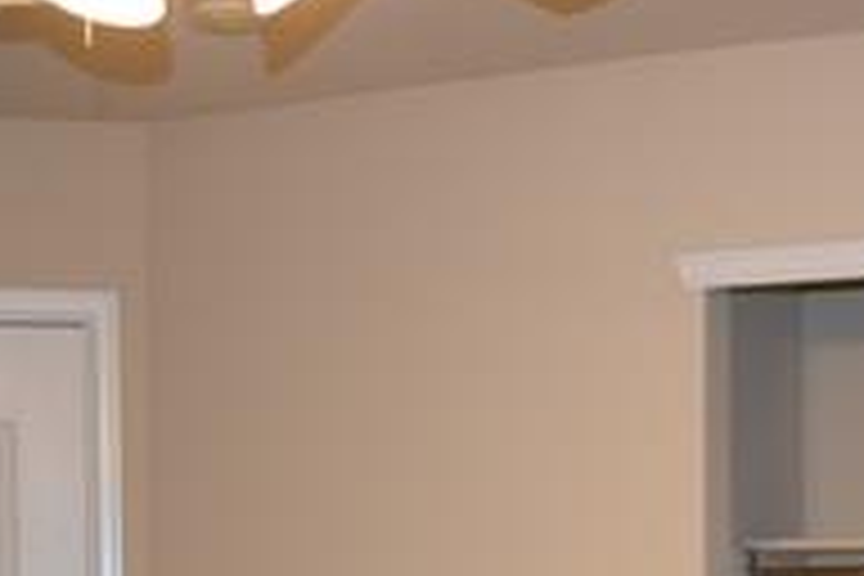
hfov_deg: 22.1
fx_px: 2160
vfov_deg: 14.4
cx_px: 788
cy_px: 792
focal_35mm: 90
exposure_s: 1/80
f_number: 4.5
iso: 800
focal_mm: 18
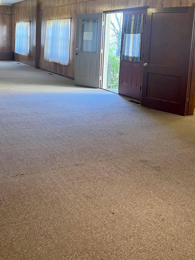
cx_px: 58
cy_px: 74
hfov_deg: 35.4
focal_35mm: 40
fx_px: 301
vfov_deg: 45.6
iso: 100
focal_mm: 5.7
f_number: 1.5
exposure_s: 1/60
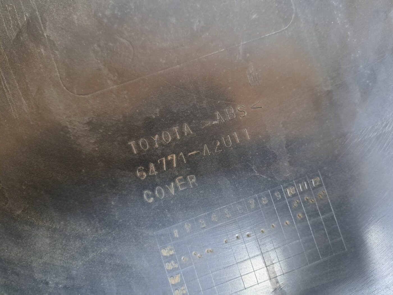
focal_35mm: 24
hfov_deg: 71.6
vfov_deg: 56.8
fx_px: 272
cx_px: 196
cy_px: 148
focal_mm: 5.23
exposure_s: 1/40
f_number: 1.8
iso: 500
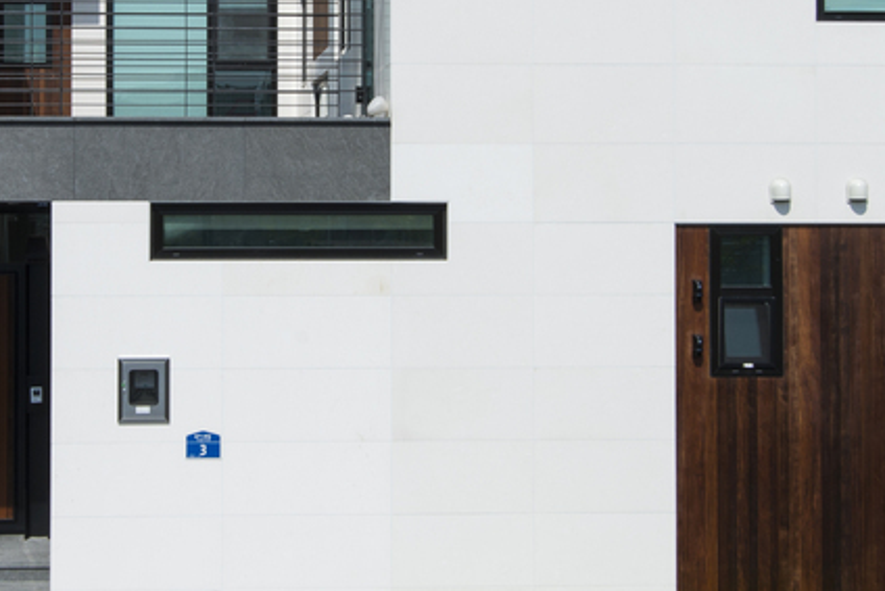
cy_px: 107
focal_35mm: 60
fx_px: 1475
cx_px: 263
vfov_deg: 22.3
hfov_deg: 33.0
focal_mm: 17
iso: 100
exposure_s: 1/320
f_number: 11
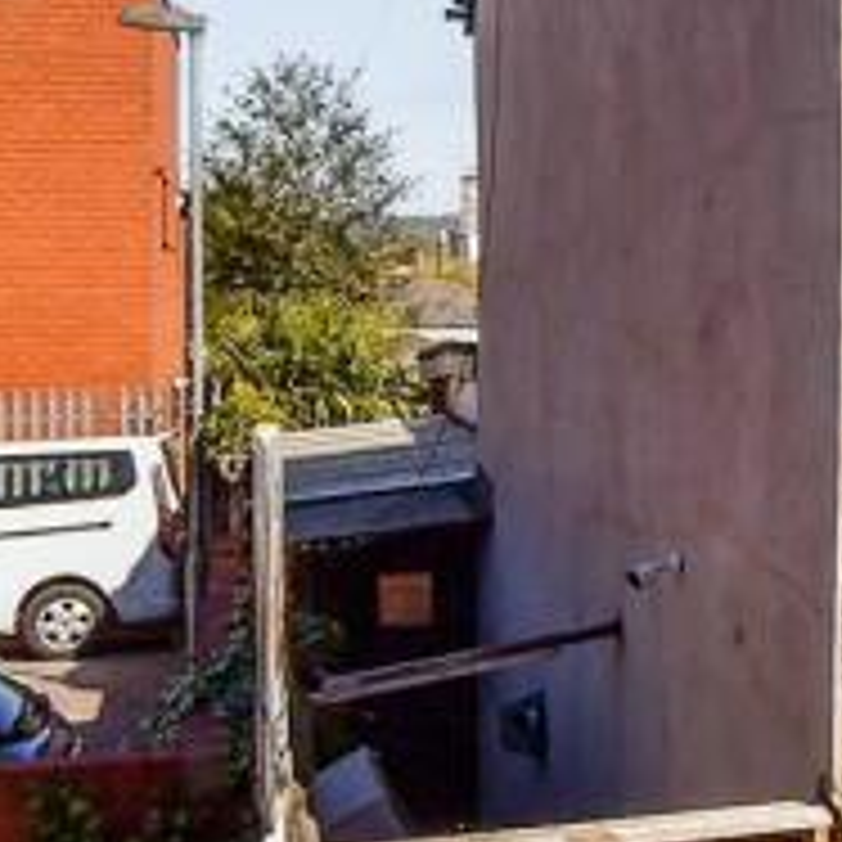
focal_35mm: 70
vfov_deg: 24.6
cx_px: 1202
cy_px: 380
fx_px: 1926
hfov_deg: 21.4
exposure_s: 1/2000
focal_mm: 10
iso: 400
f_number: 8
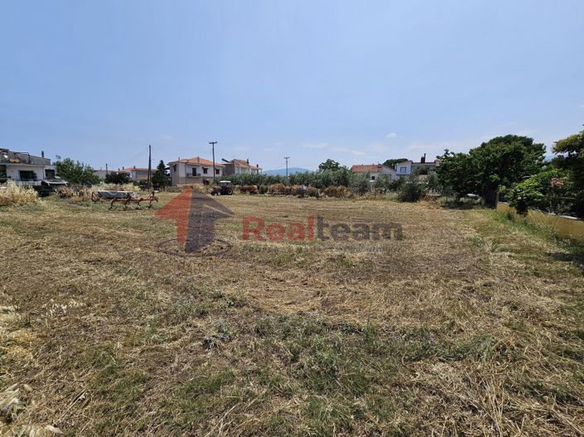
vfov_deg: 89.9
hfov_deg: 106.2
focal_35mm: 13
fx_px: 219
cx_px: 292
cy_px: 218
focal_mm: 2.2
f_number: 2.2
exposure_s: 1/4087
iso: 50
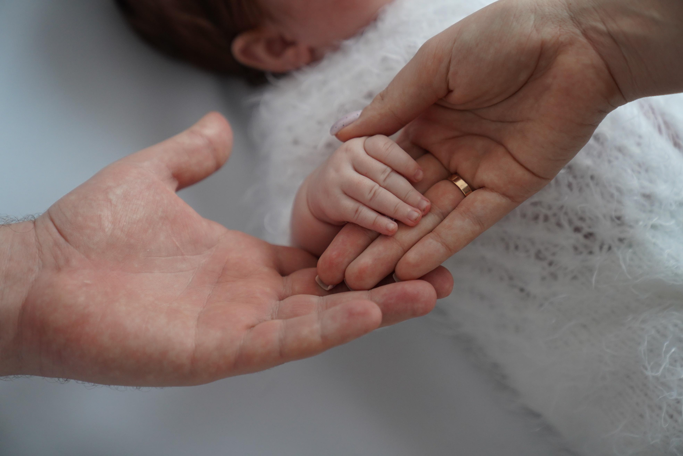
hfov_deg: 28.8
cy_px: 228
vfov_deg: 19.5
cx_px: 342
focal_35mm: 70
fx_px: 1328
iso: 1600
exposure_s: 1/160
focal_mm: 70
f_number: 2.8
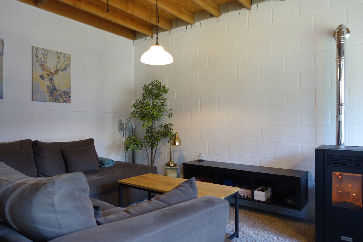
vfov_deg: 53.1
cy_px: 121
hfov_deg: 73.7
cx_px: 182
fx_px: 242
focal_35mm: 24
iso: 160
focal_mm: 8.8
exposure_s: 1/30
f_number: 1.8
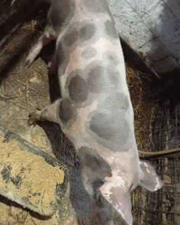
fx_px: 193
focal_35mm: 29
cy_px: 104
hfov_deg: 50.0
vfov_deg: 60.3
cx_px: 88
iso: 1549
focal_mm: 3.84
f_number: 1.8
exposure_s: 1/16.7
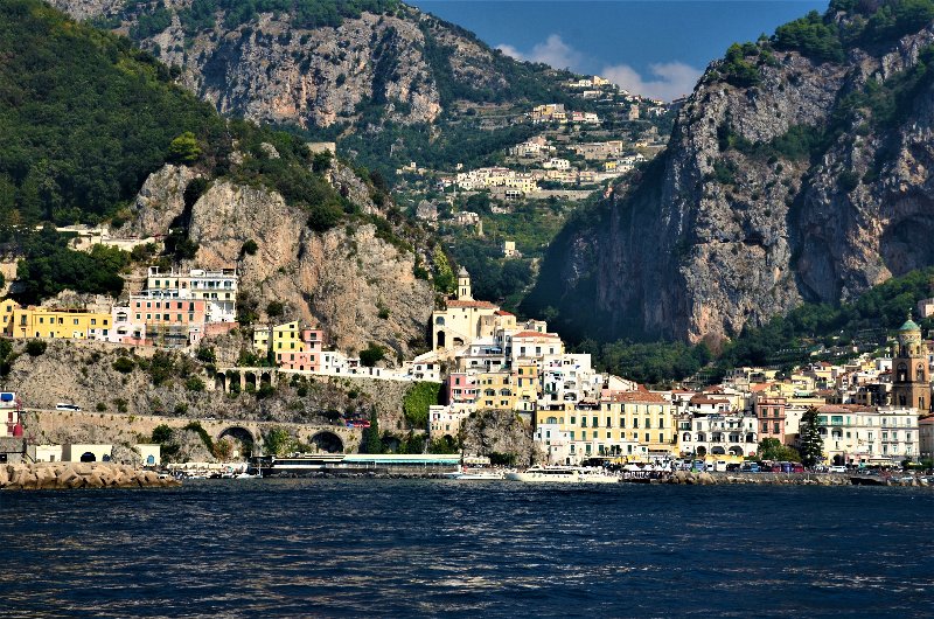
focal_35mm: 72
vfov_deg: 18.8
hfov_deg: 28.1
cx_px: 467
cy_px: 310
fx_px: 1864
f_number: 11
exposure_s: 1/125
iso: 140
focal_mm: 48
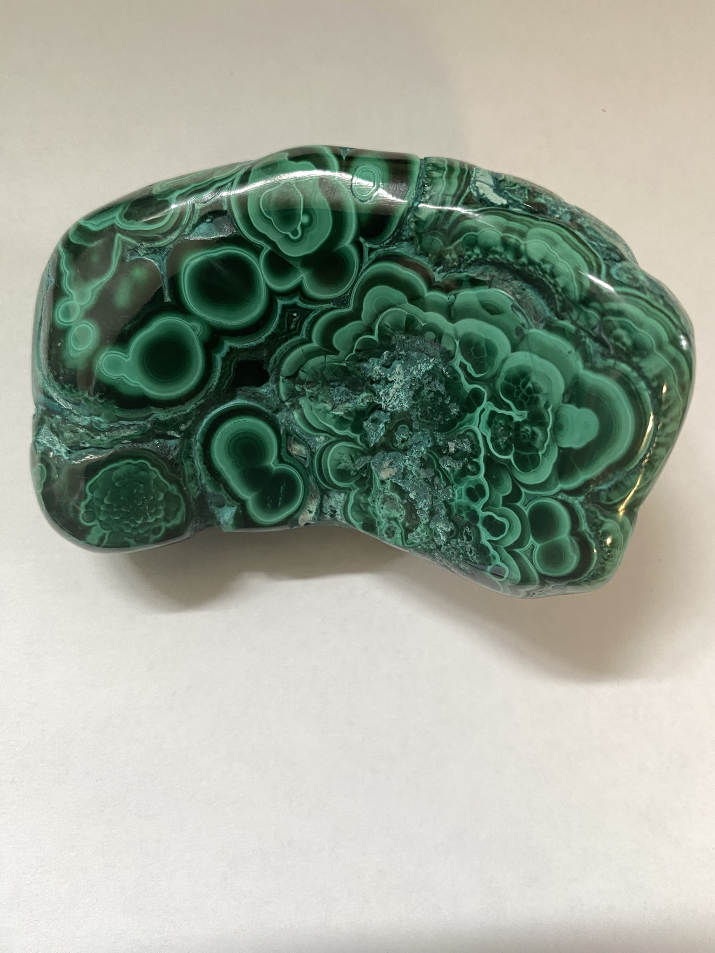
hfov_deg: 54.9
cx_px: 358
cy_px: 476
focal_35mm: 25
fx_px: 689
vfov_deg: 69.4
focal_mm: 4.25
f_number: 1.8
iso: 250
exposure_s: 1/60
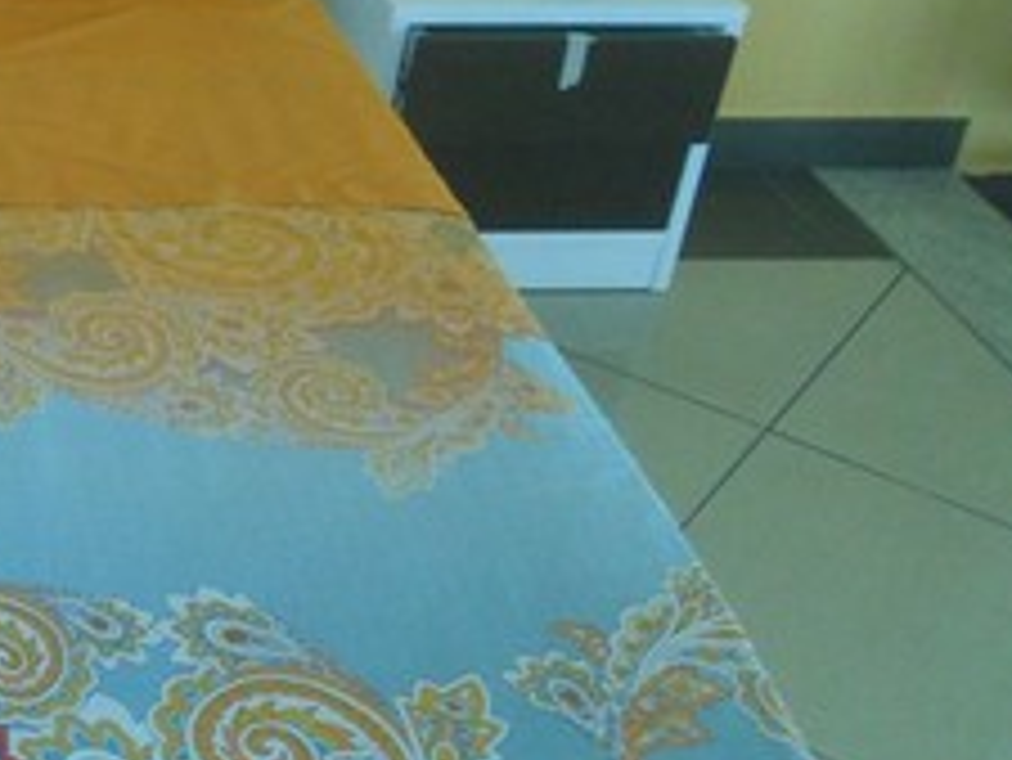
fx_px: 2106
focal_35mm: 72
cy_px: 382
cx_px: -306
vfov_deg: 20.5
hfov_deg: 23.8
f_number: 3.2
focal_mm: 4.9
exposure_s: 1/30
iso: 250
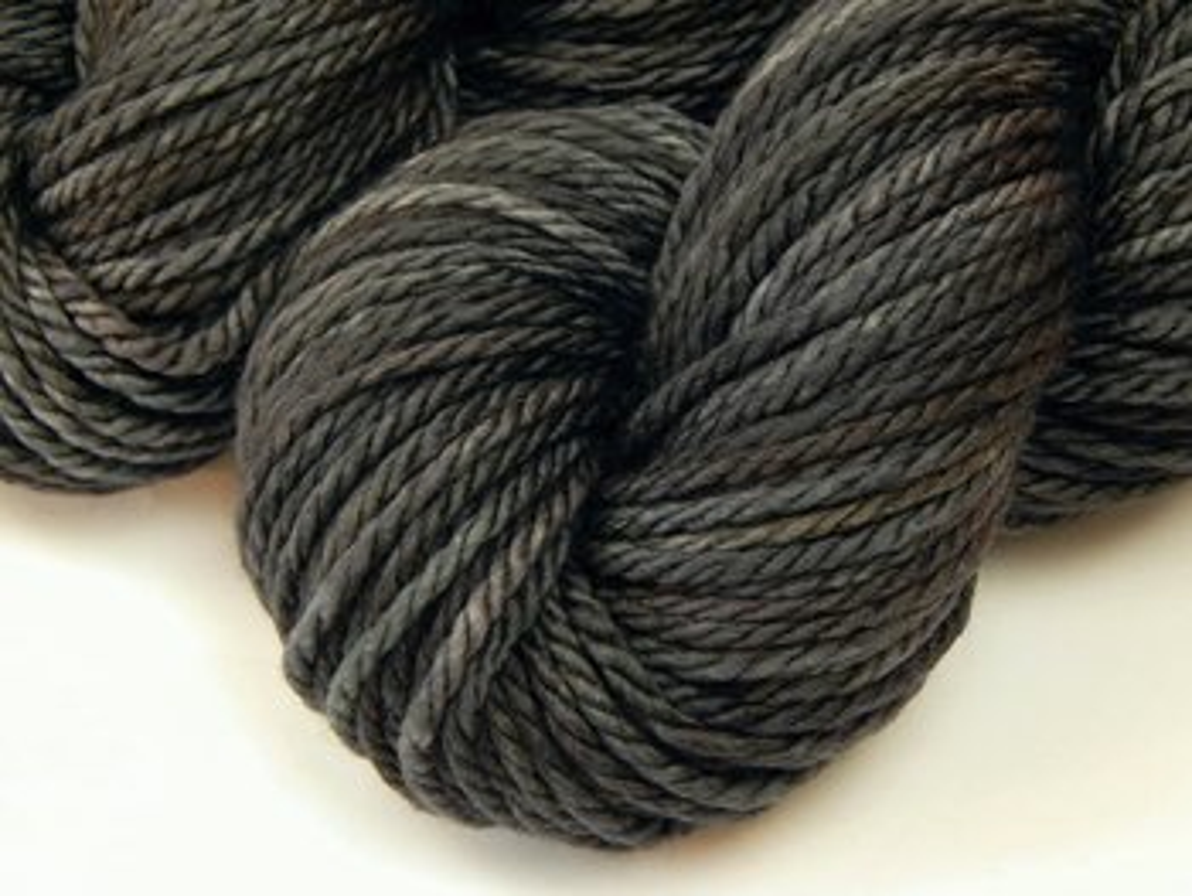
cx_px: 596
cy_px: 448
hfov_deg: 20.9
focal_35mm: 94
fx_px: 3239
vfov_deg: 15.7
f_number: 4.4
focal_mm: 16.6
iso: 280
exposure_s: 1/30
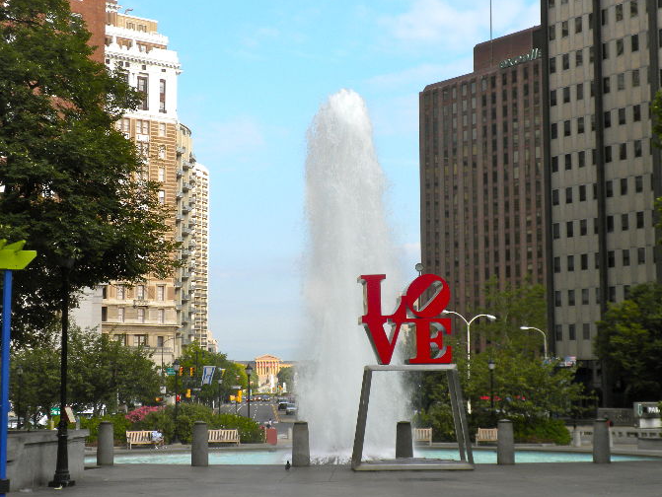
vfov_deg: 22.3
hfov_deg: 29.4
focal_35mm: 66
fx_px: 1263
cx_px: 331
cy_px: 247
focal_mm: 10.7
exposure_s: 1/252
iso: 64
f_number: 4.7
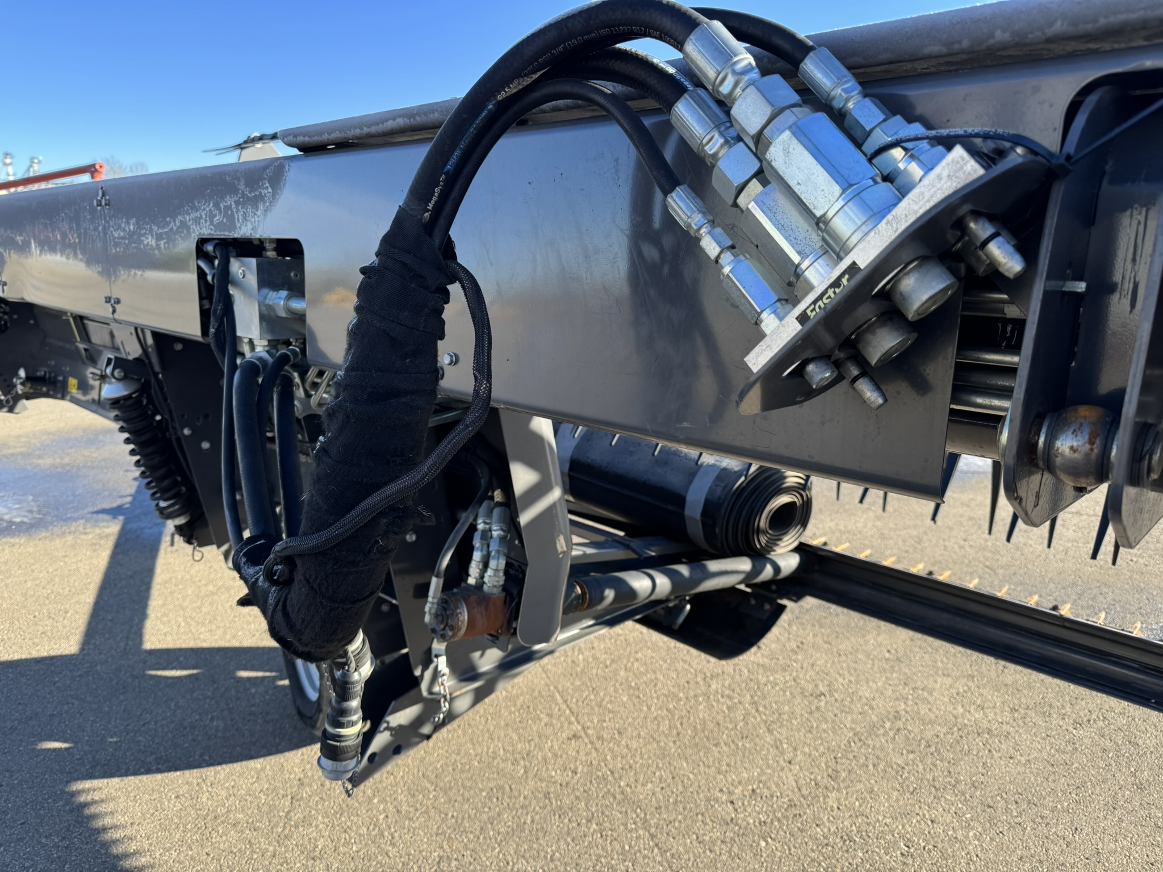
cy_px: 436
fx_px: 806
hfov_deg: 71.6
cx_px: 582
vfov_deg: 56.8
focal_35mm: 24
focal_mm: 6.76
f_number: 1.78
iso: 80
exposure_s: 1/900
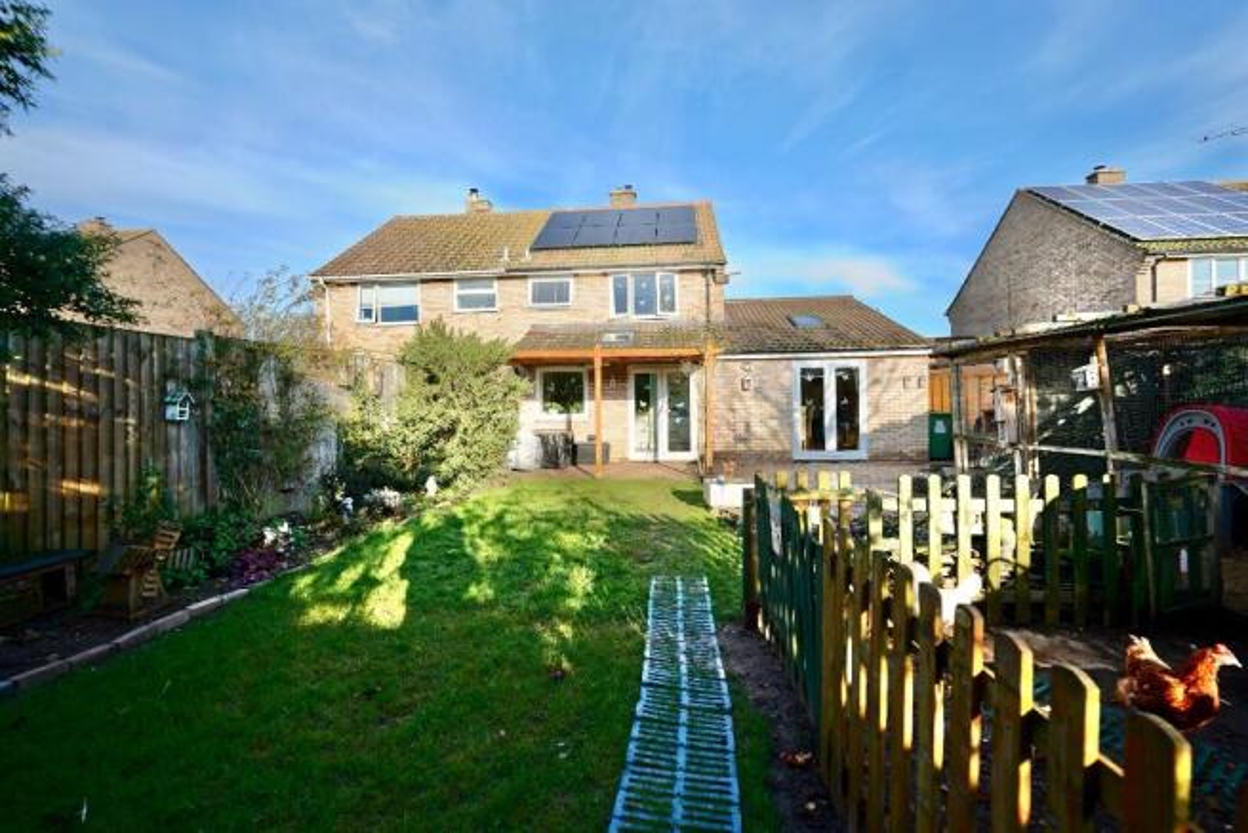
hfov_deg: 104.2
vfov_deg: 81.2
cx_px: 624
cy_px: 416
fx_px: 485
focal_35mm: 14
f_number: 5
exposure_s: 1/200
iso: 64
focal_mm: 14
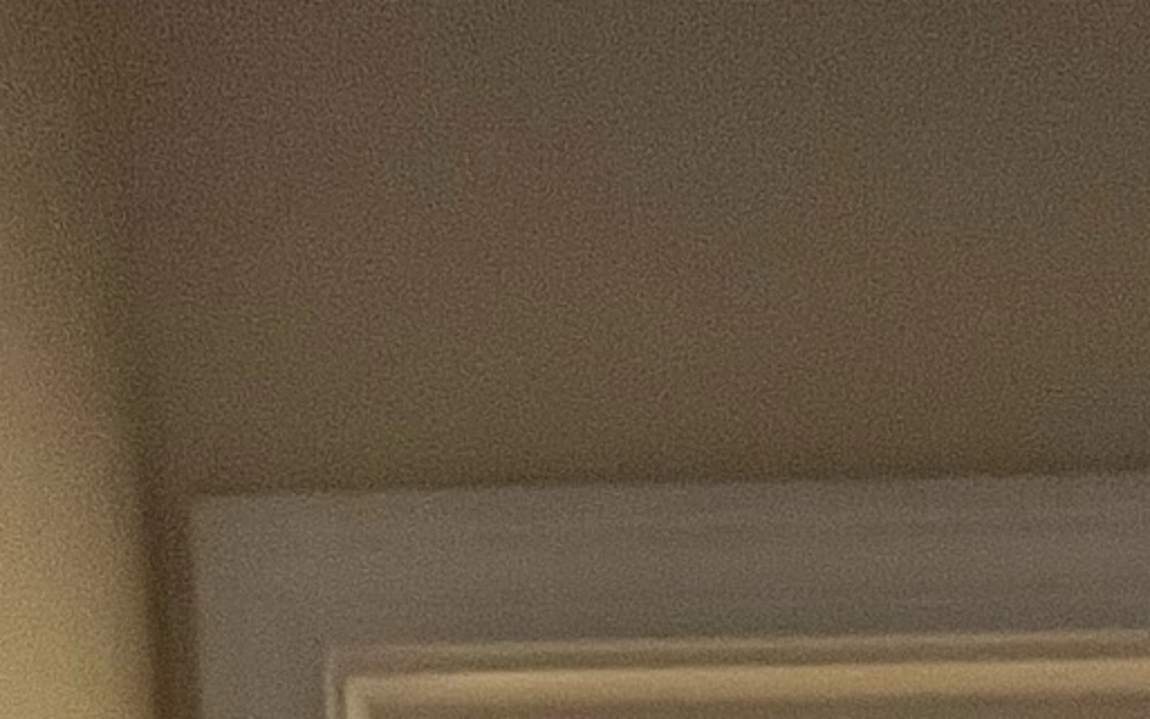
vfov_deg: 11.5
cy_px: 2158
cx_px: 993
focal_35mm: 55
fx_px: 1724
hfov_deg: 35.1
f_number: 1.8
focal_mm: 1.57
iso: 125
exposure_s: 1/60
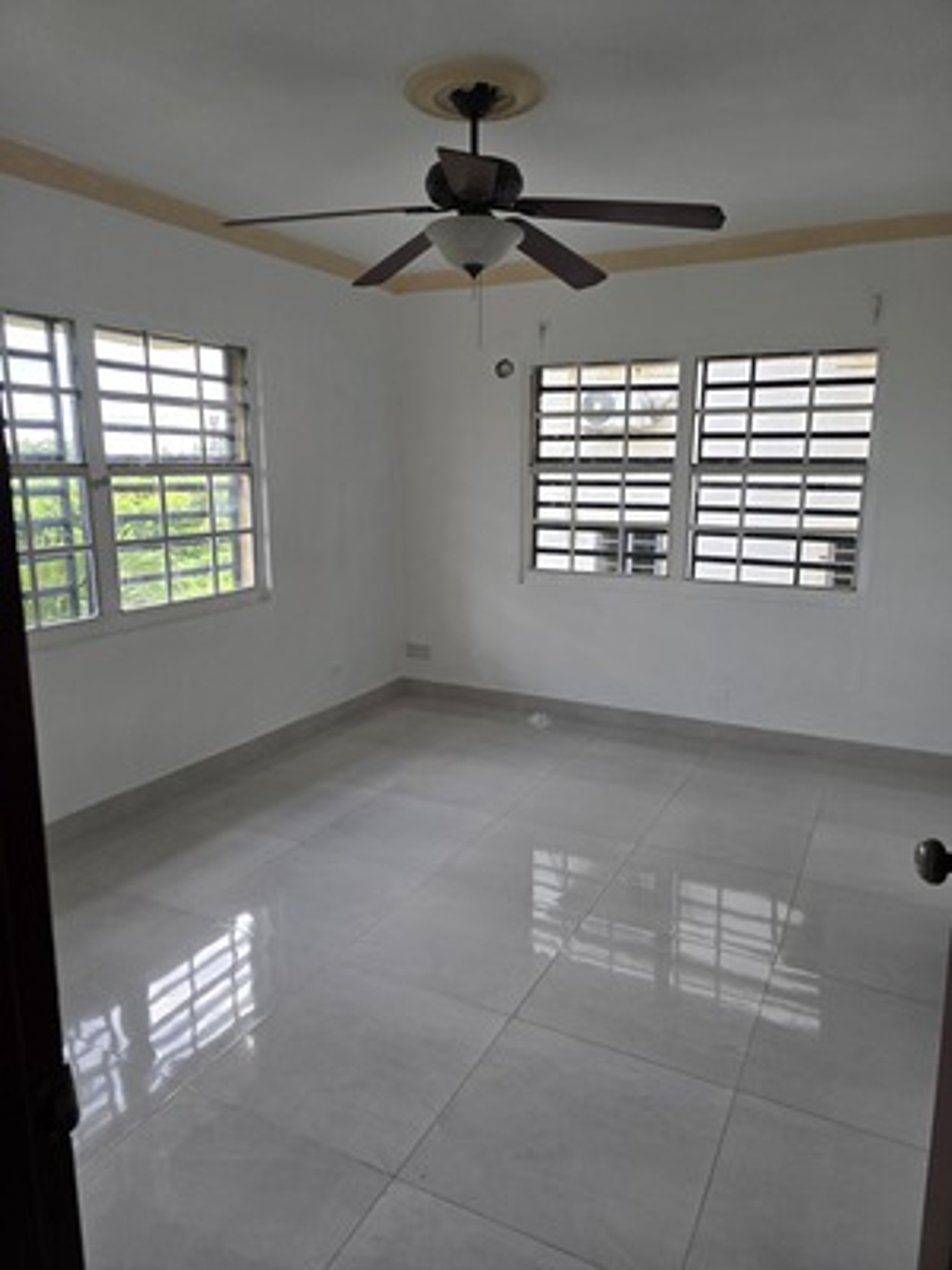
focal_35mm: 23
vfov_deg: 73.9
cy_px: 635
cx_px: 476
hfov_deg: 58.9
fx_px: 843
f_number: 1.7
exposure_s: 1/180
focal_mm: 6.3
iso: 100
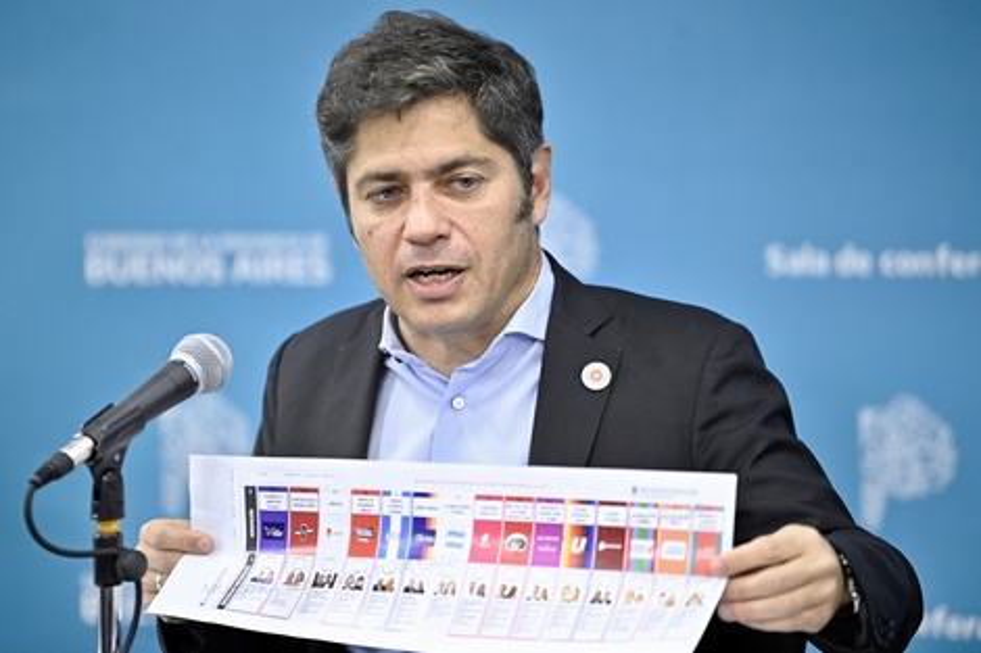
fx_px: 5448
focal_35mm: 200
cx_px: 490
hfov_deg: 10.3
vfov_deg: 6.9
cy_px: 326
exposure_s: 1/320
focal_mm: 200
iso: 3200
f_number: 3.2
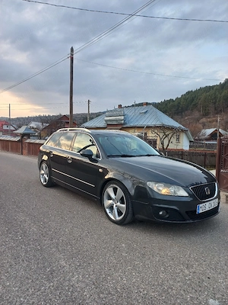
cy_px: 152
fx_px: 220
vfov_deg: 69.4
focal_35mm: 25
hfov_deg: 54.9
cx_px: 114
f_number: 1.8
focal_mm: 4.6
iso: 50
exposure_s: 1/50
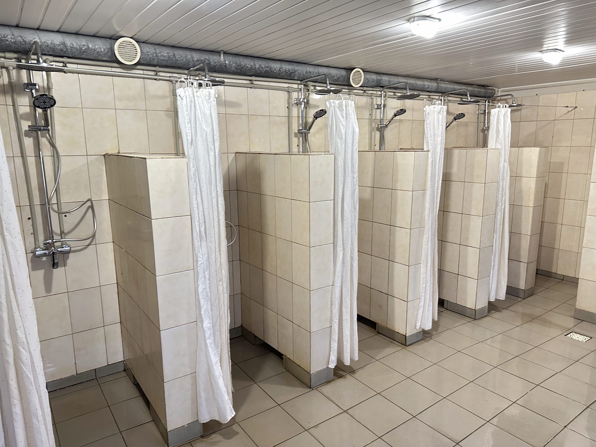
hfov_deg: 71.6
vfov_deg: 56.8
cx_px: 298
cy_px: 224
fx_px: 413
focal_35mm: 24
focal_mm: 6.86
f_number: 1.78
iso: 500
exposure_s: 1/50
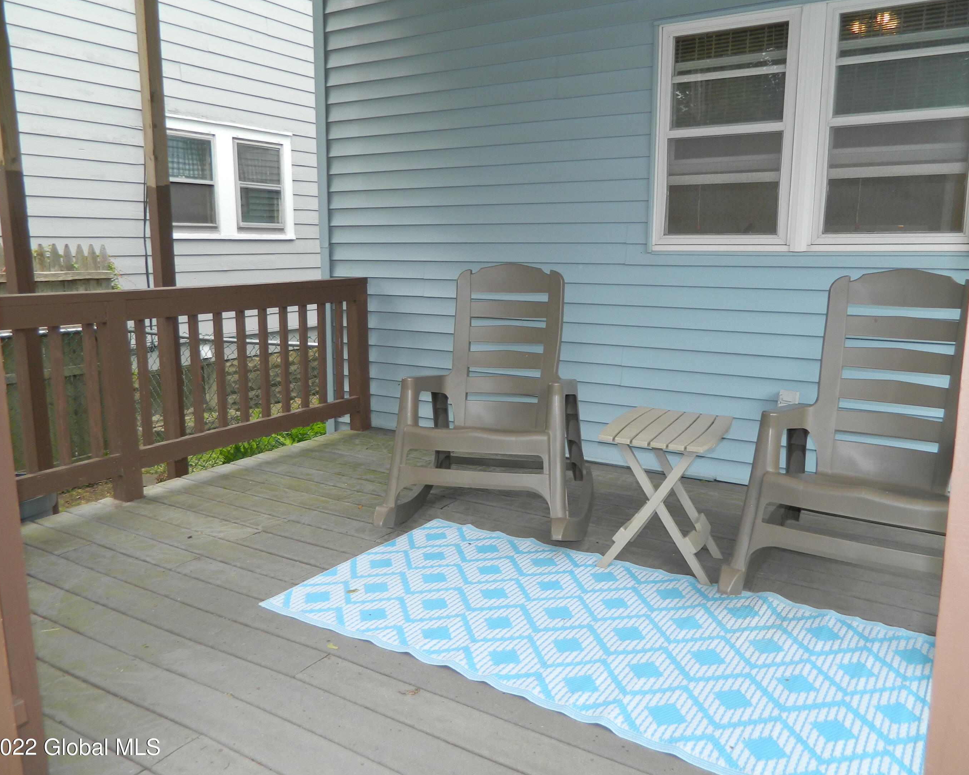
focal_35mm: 27
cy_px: 382
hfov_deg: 64.0
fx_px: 774
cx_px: 505
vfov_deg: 53.2
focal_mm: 4.5
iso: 80
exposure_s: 1/100
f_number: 3.1
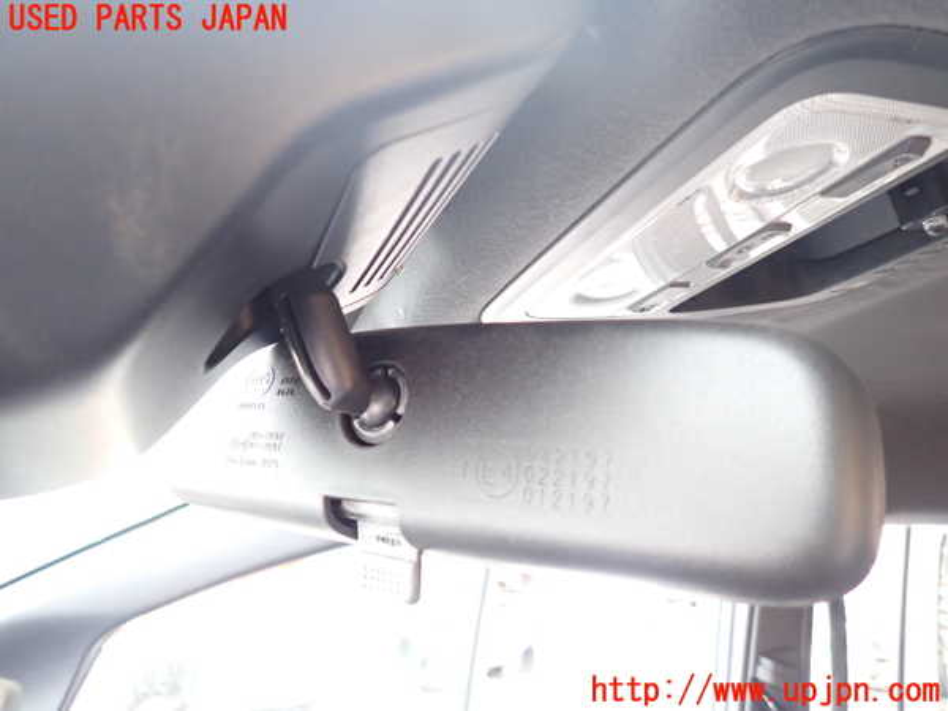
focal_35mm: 25
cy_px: 356
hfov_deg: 69.4
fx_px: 685
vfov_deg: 54.9
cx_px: 474
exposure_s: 1/30
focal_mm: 4.5
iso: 400
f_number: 2
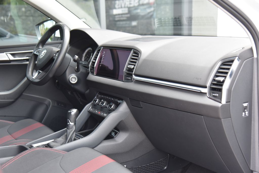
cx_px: 130
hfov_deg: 39.6
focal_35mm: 50
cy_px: 86
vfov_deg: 27.0
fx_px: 360
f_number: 4.5
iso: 500
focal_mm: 50
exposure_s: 1/80
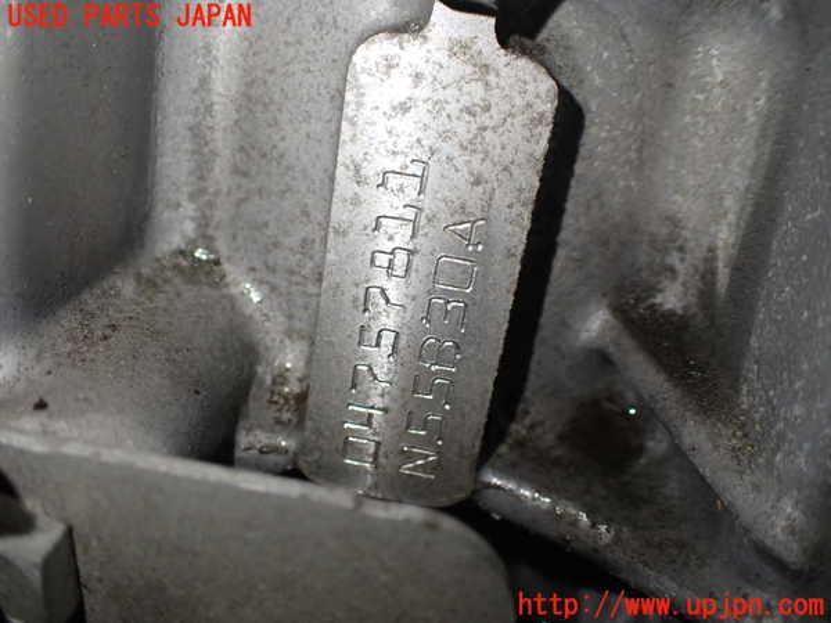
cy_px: 312
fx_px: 720
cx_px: 416
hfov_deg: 60.0
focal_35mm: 30
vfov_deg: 46.8
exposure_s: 1/125
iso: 320
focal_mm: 5.4
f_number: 2.3
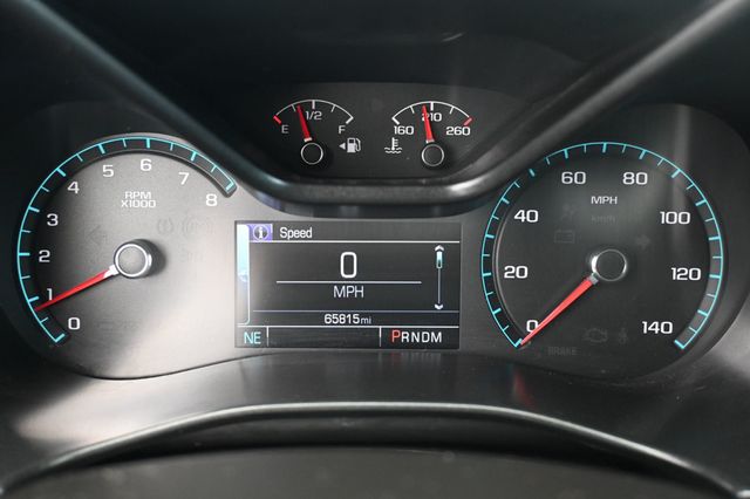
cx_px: 375
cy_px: 250
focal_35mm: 38
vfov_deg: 35.5
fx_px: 781
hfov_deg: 51.3
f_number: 4.2
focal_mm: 25
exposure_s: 1/125
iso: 1400
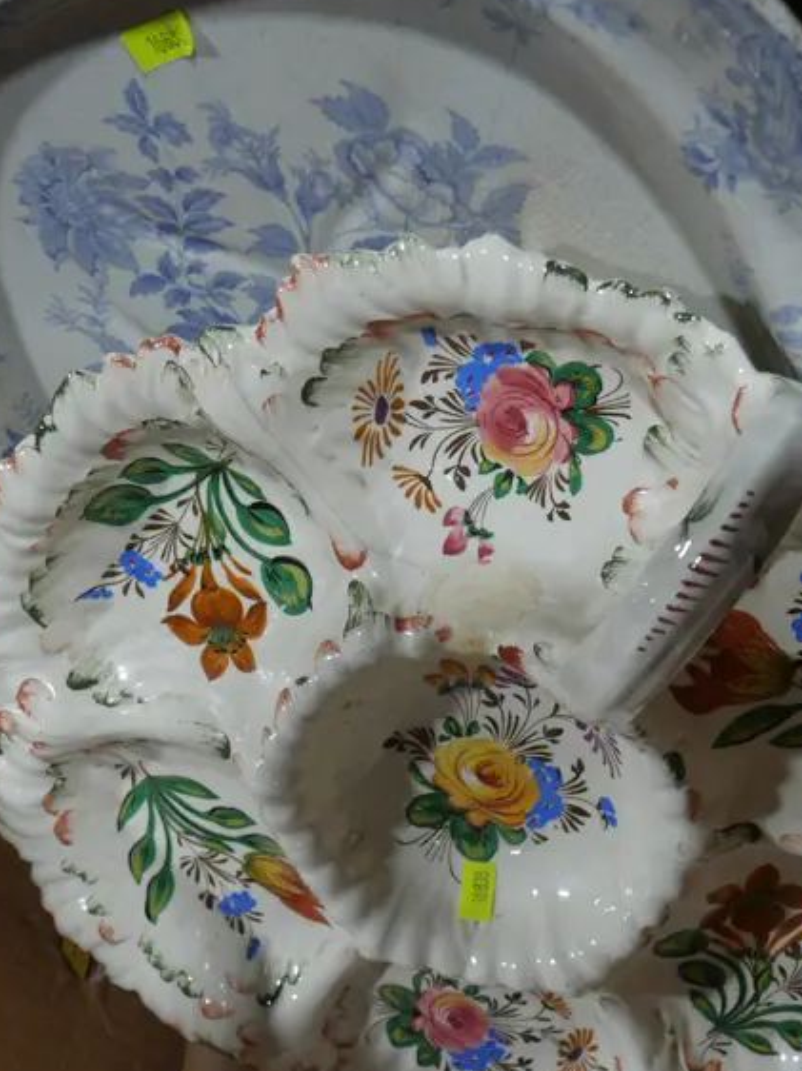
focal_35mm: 62
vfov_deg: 30.0
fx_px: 1917
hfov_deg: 23.6
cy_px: 947
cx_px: 404
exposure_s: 1/80
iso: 200
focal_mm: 17
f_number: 4
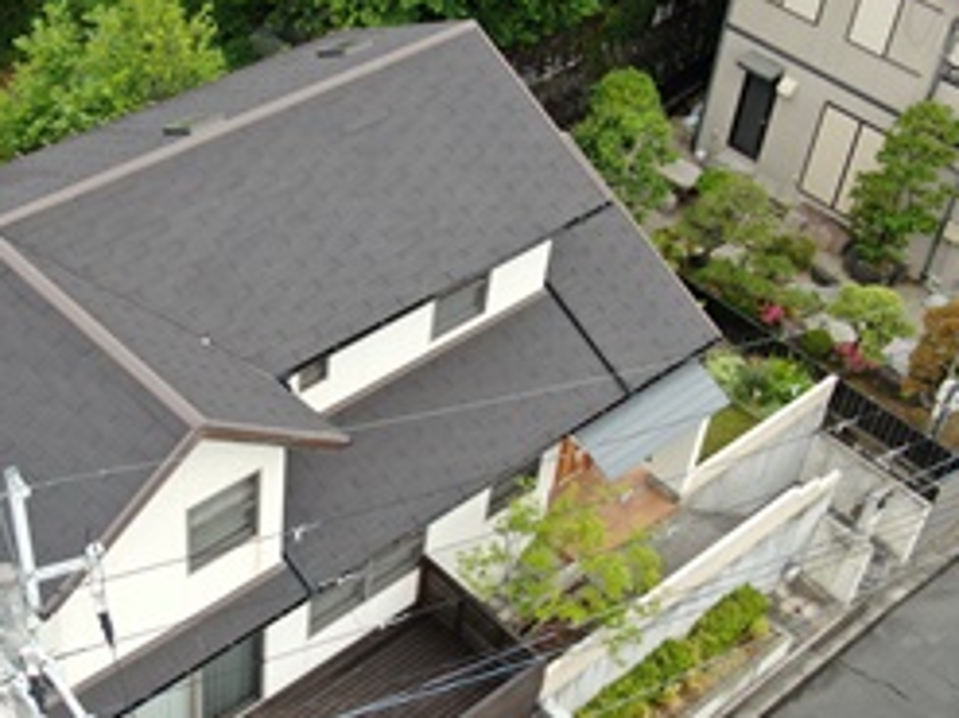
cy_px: 466
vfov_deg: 28.4
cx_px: 322
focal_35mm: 51
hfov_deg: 37.1
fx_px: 1412
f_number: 3.3
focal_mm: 6.21
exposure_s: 1/200
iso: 110
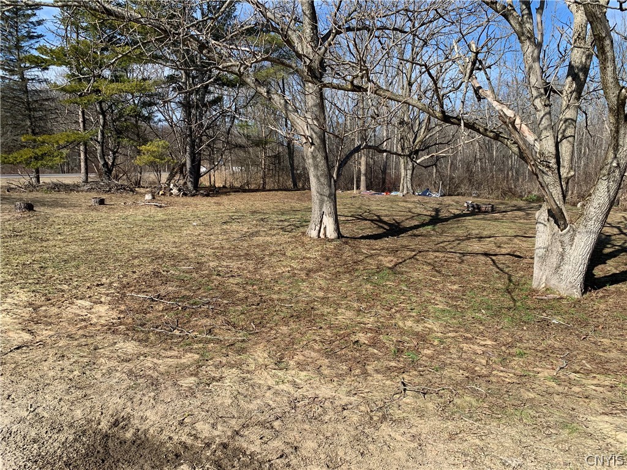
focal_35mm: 26
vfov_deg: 53.1
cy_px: 235
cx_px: 314
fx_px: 471
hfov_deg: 67.3
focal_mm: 4.25
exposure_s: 1/1748
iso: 25
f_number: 1.8
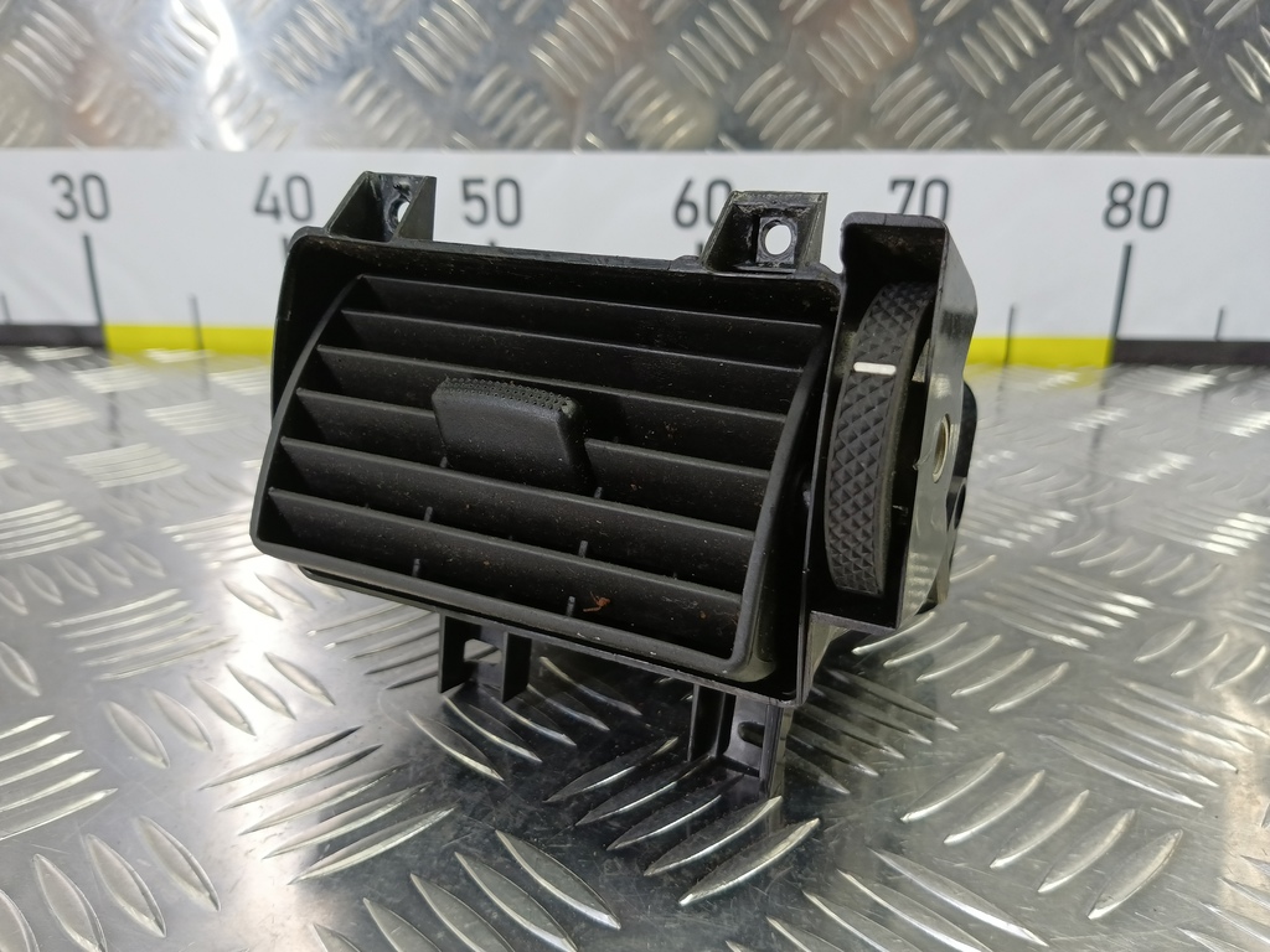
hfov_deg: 73.9
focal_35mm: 23
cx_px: 635
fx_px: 844
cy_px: 476
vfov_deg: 58.9
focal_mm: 4.11
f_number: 1.6
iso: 197
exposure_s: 1/50
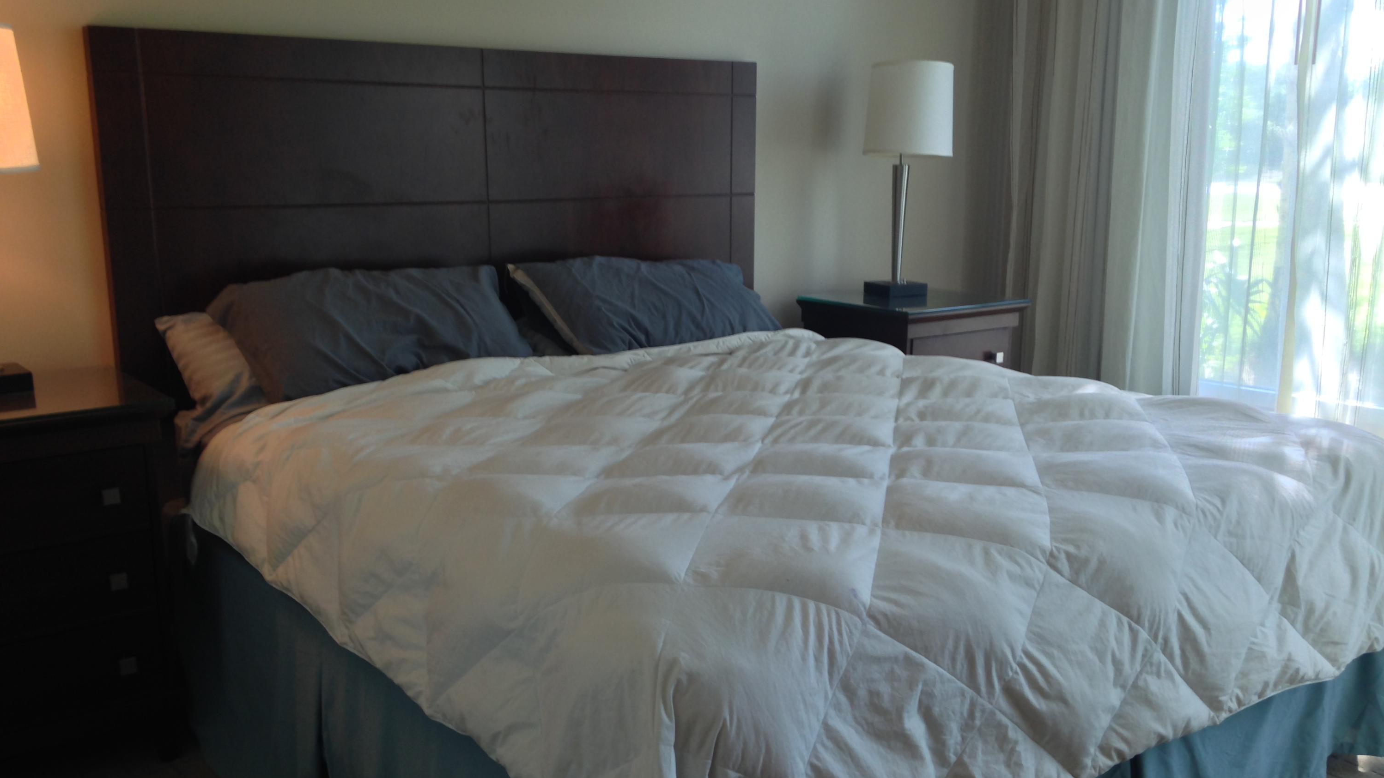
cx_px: 692
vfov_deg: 32.8
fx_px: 1321
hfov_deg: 55.3
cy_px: 393
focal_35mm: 36
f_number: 2.4
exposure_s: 1/20
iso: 50
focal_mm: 4.12
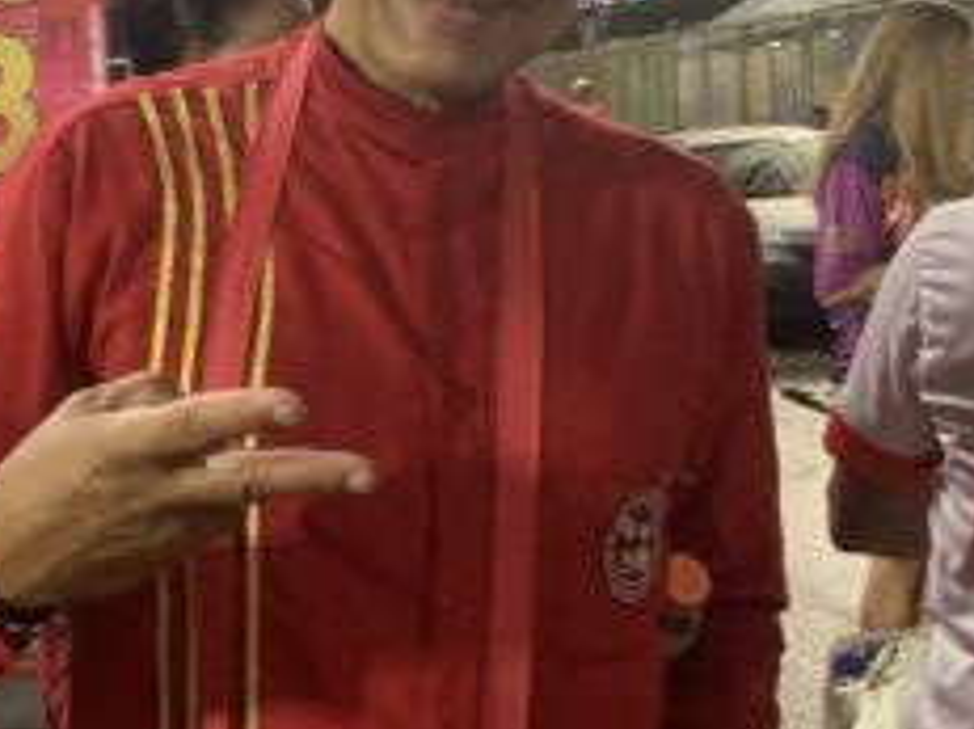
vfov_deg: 24.2
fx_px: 1687
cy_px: 190
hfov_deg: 31.9
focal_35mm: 60
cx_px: 318
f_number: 1.8
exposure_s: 1/39
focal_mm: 4.25
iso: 400
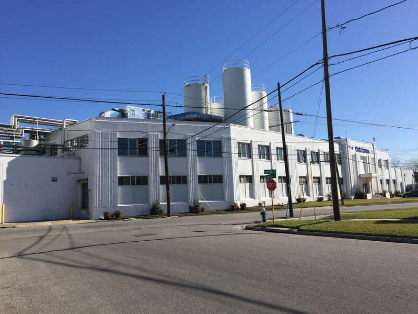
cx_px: 209
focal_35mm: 29
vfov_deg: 48.2
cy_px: 157
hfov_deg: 61.7
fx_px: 350
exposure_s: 1/2639
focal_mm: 4.15
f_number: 2.2
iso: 32
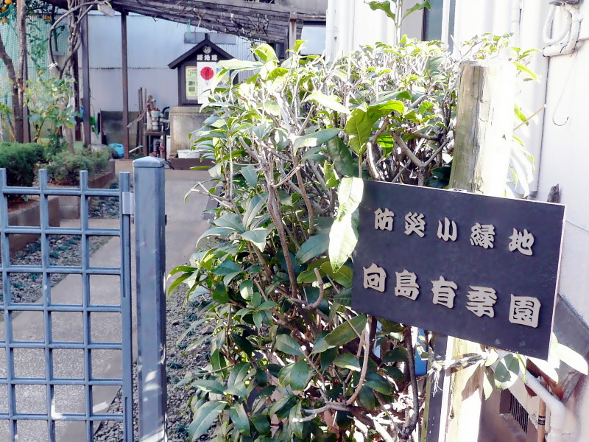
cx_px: 294
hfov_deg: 46.8
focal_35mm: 40
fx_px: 681
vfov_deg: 36.0
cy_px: 221
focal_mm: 4.6
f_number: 3.3
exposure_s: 1/60
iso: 100
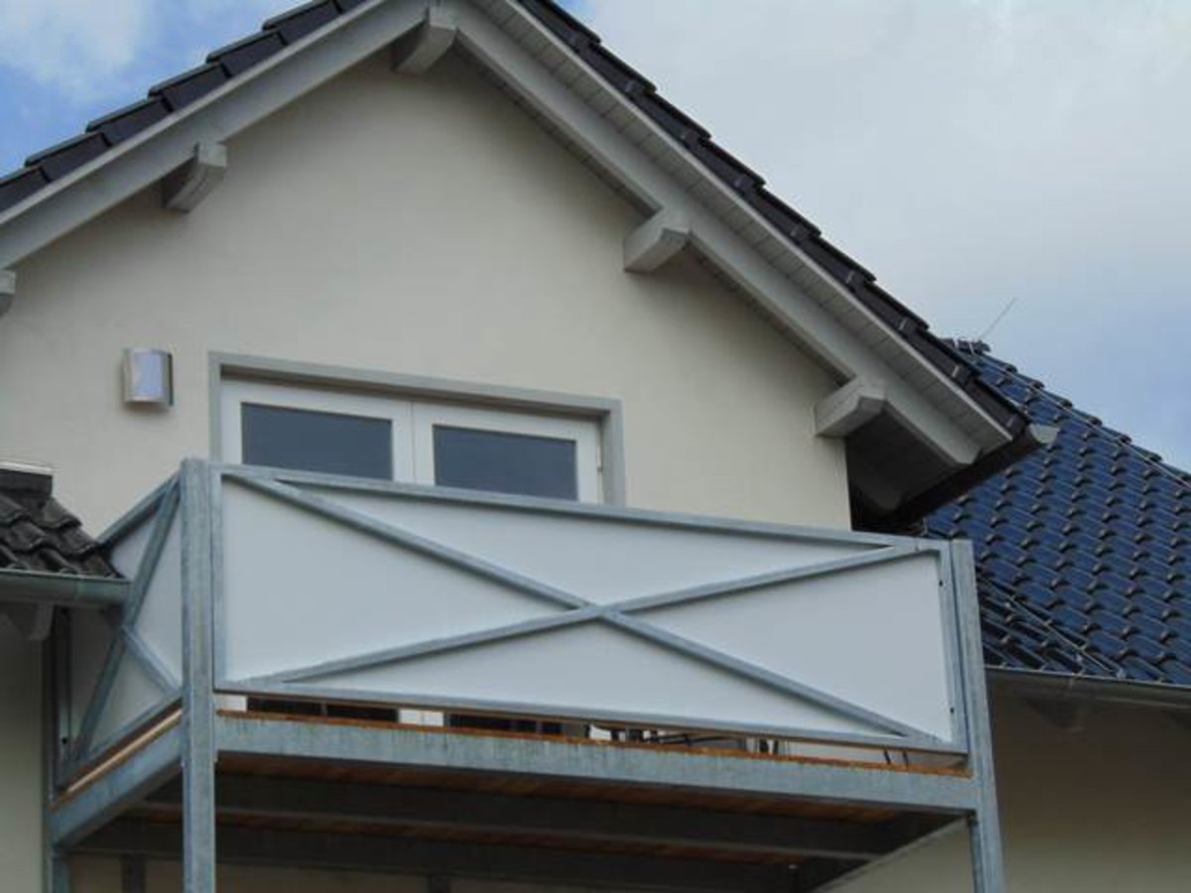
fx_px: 4576
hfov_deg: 14.8
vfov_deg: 11.1
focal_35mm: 133
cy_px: 446
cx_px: 596
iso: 80
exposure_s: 1/200
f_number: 10.3
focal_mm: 23.9
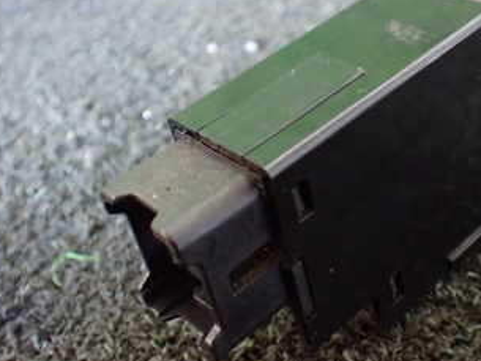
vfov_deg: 24.7
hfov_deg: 32.2
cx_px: 349
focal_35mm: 59
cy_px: 109
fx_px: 820
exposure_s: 1/30
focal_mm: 5.4
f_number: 2.3
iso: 1000
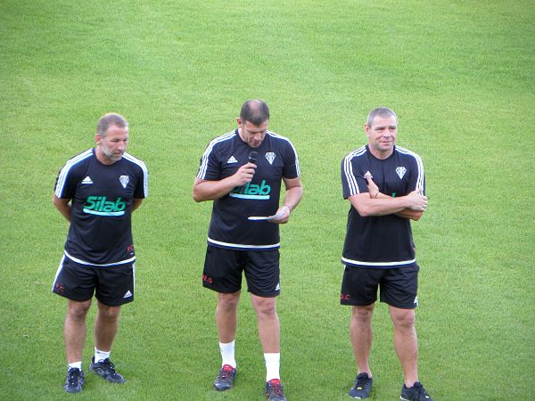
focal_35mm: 337
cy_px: 200
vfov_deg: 4.4
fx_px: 5208
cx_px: 268
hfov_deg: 5.9
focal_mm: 59.9
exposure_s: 1/33
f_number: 5
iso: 80
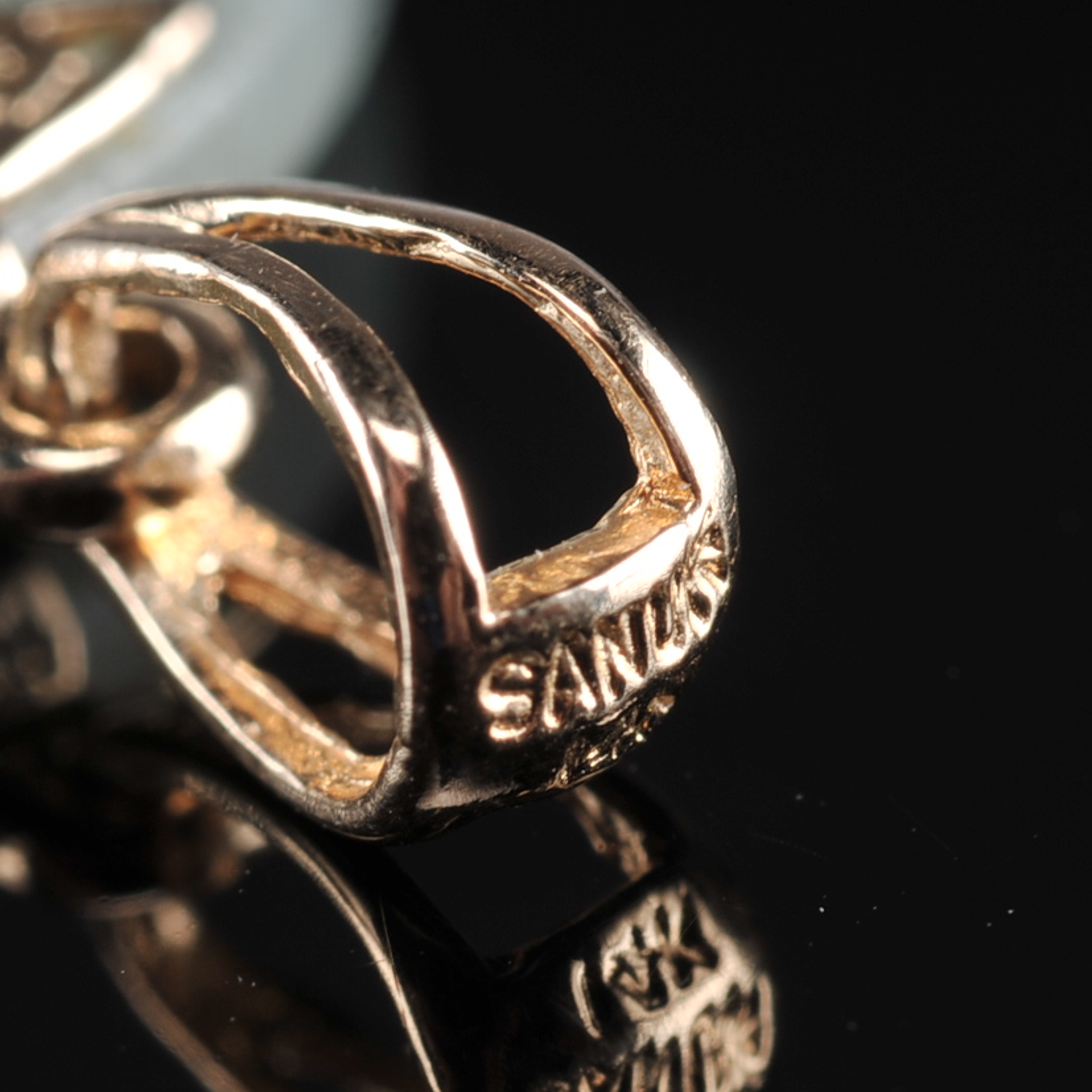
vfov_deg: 8.8
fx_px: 7067
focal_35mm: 198
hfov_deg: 8.8
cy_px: 800
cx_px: 396
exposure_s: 1/250
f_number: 20
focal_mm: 60
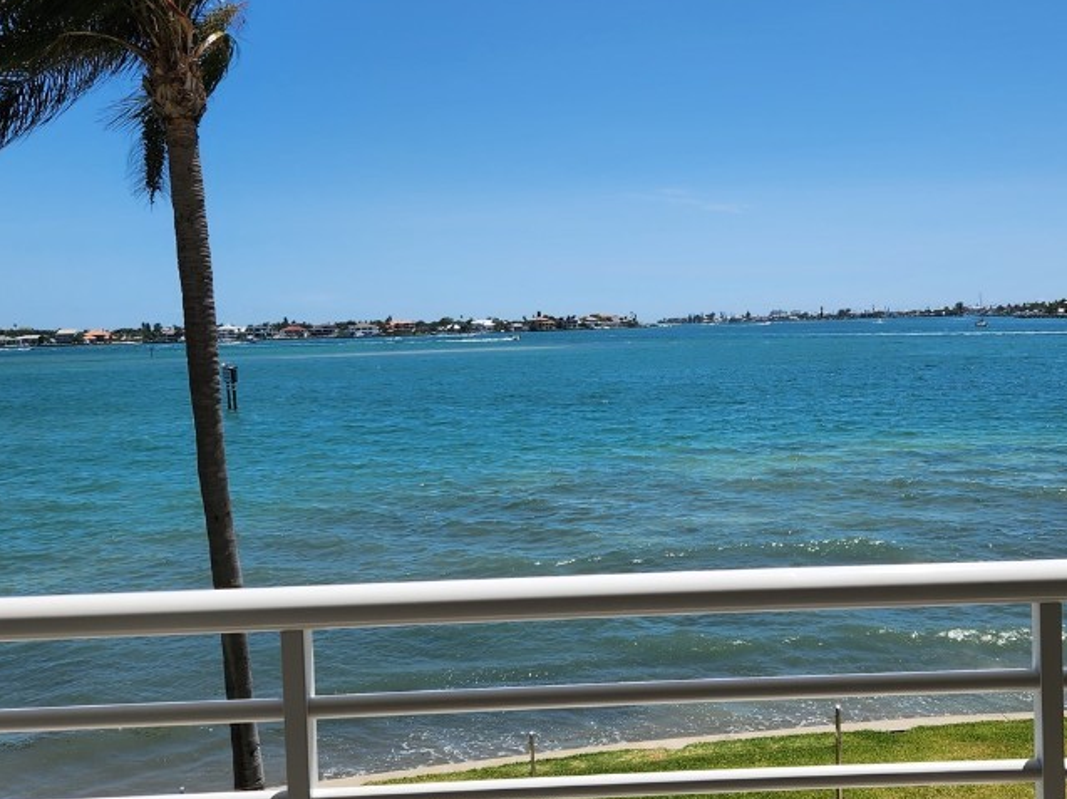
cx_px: 709
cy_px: 405
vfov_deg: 38.6
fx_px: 1140
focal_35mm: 37
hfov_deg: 49.3
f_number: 1.8
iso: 20
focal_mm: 5.4
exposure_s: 1/2510
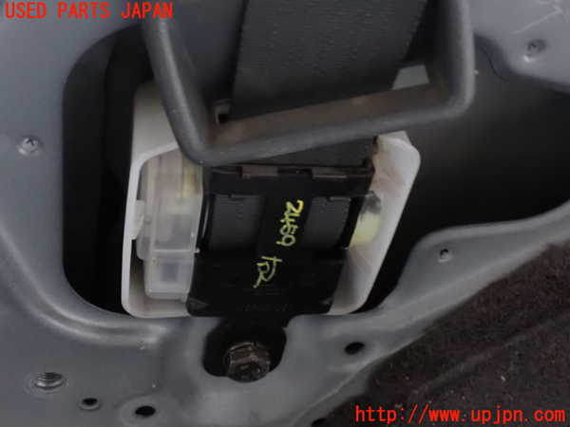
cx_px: 285
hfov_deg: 38.2
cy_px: 214
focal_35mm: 50
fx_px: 823
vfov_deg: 29.1
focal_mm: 9.01
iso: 1600
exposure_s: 1/3
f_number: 3.2
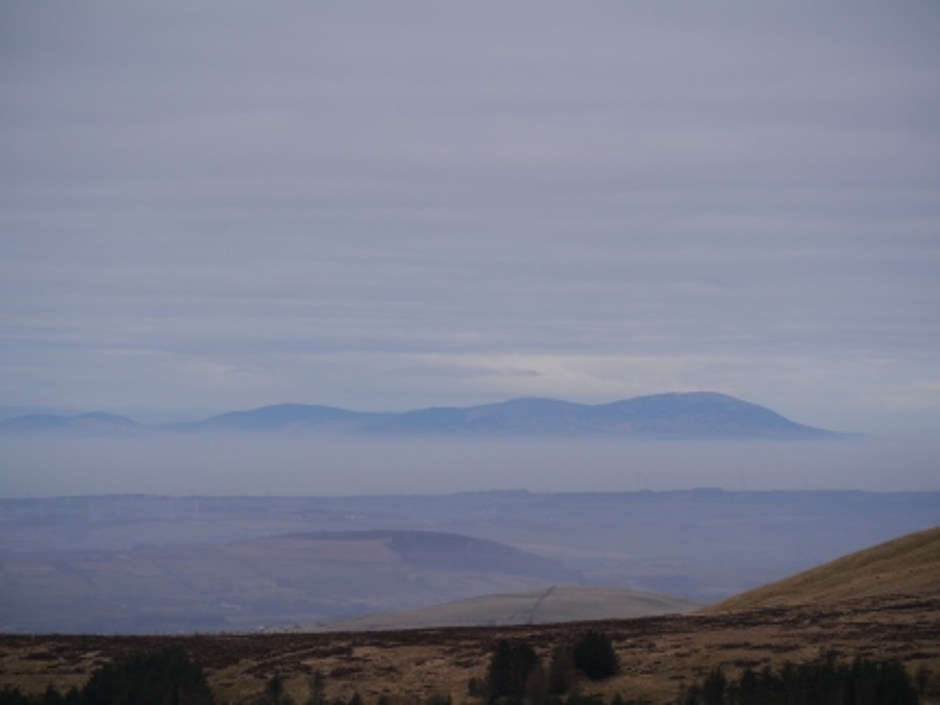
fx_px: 5268
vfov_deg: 7.7
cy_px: 352
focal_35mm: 194
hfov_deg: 10.2
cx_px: 470
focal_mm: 97
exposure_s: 1/640
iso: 160
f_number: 6.3
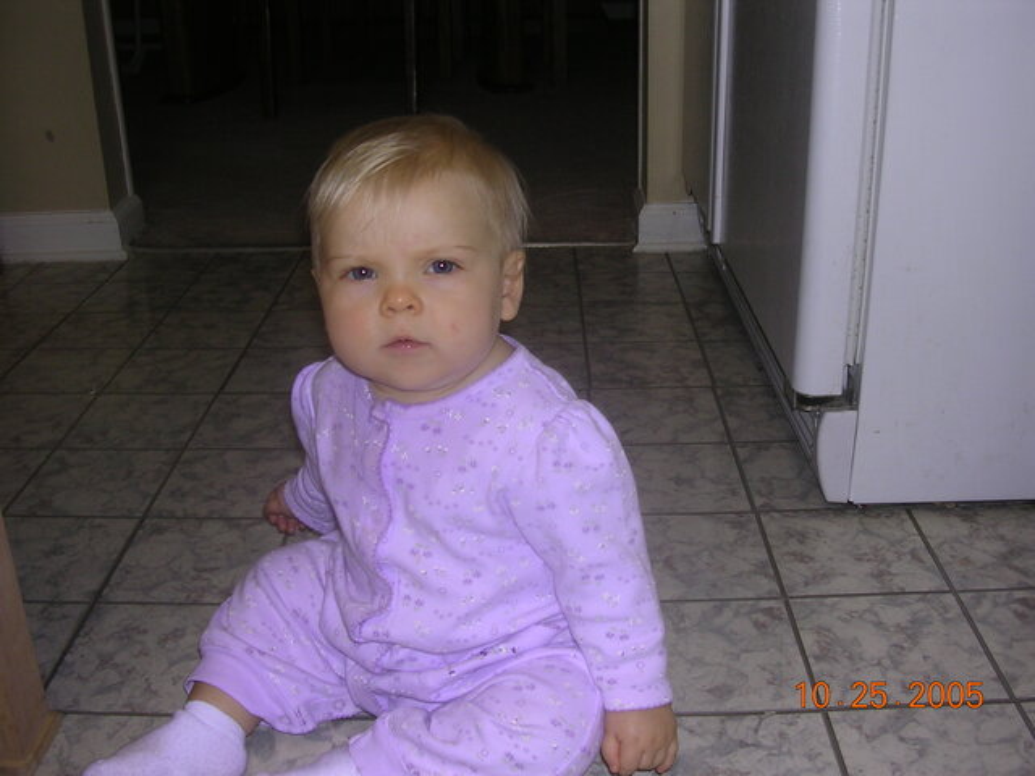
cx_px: 518
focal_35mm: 38
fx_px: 1136
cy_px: 388
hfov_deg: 49.0
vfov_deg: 37.7
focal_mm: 5.8
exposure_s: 1/60.1
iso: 100
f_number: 2.8
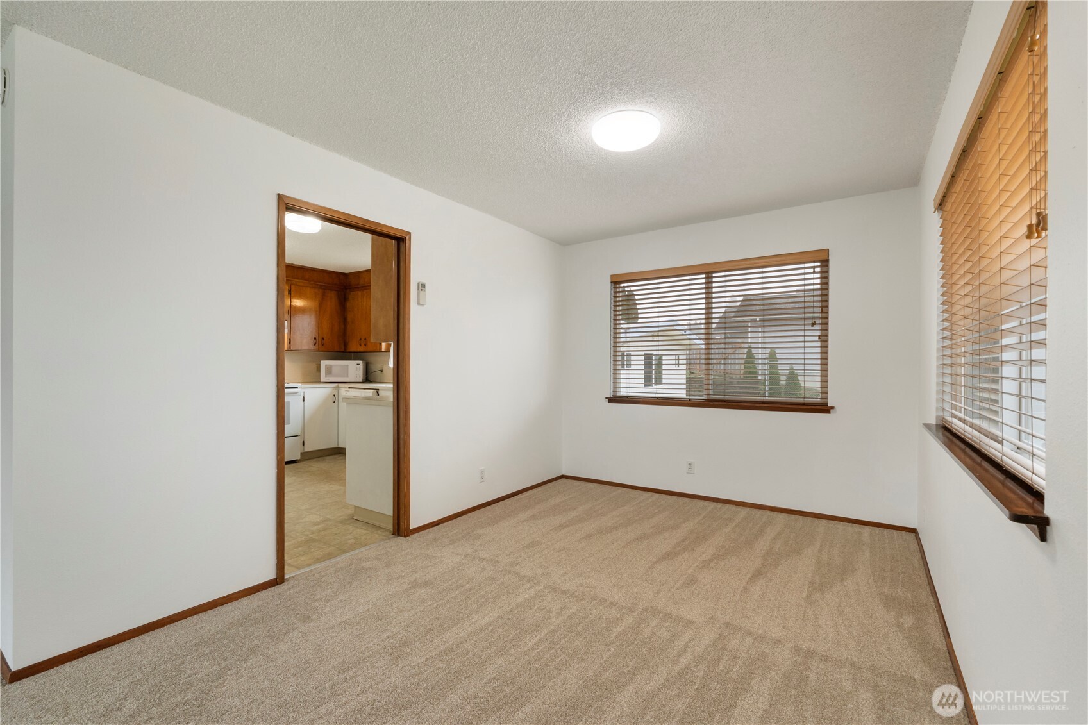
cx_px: 544
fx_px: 476
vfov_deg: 74.6
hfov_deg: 97.6
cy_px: 362
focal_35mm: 16
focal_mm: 10.5
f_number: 8
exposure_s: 1/200
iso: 800
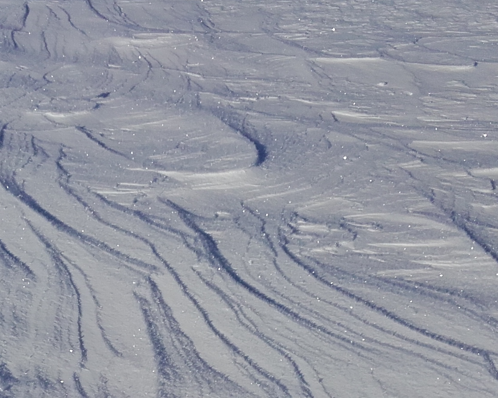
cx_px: 124
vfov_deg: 21.0
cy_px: 377
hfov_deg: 26.4
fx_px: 1046
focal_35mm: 71
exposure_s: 1/5958
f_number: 2.2
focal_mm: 3.31
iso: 50
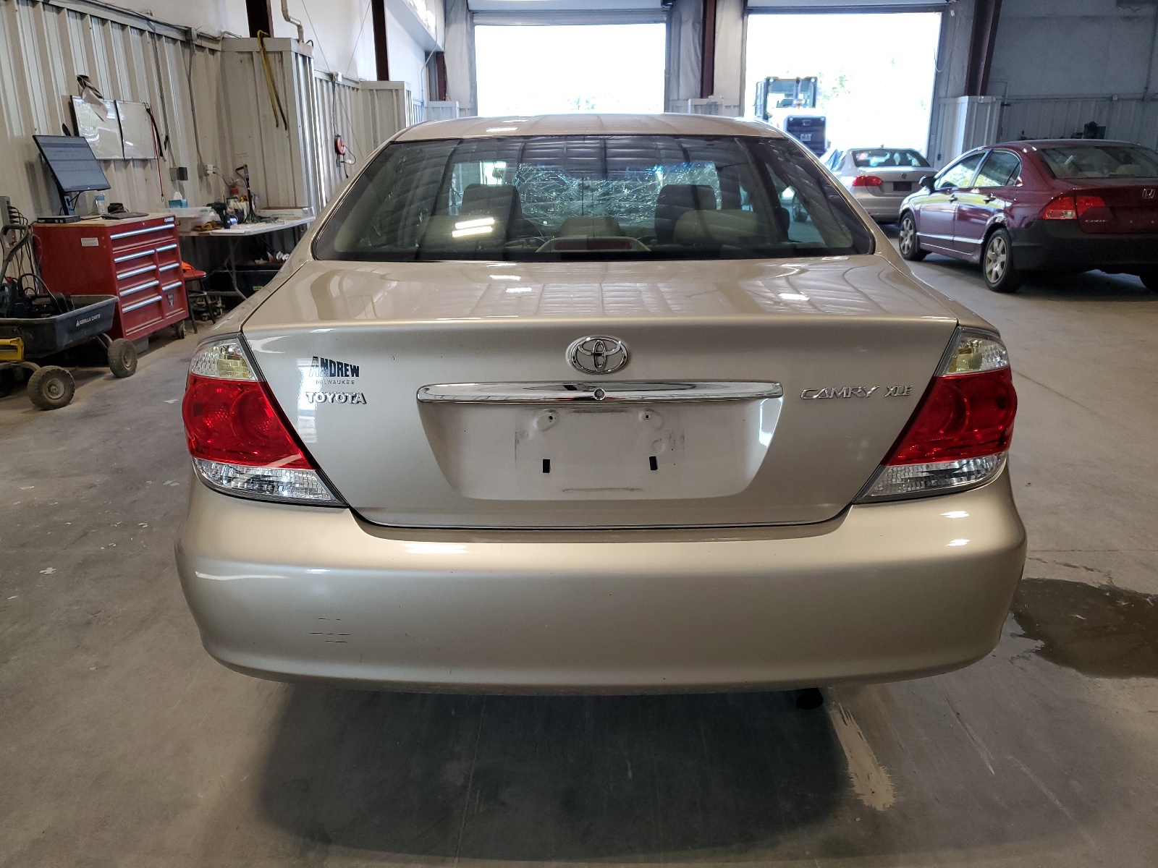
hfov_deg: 67.3
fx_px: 870
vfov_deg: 53.1
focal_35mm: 26
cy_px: 434
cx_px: 579
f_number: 1.5
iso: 81
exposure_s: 1/120
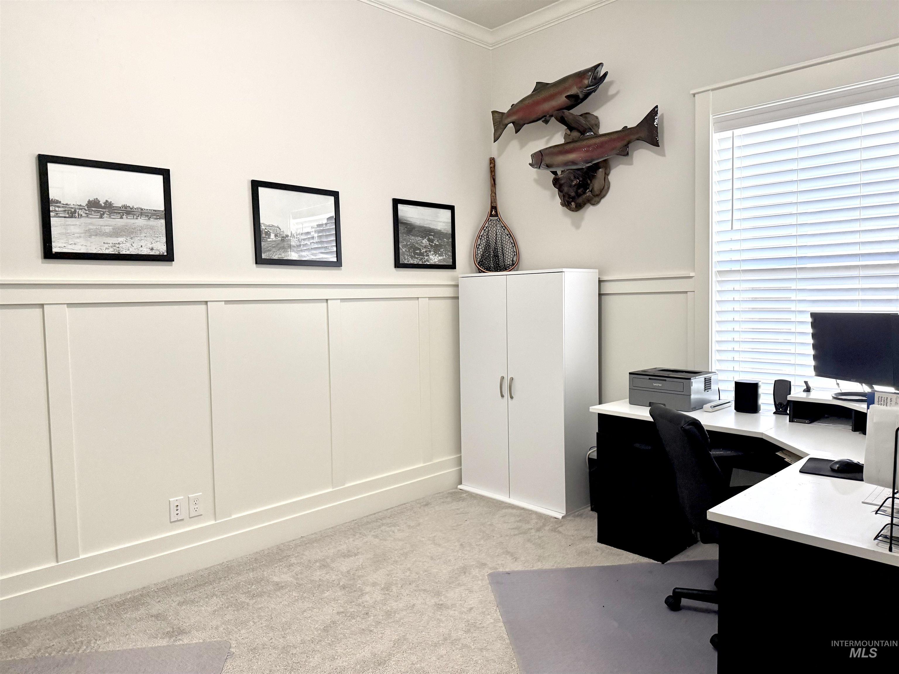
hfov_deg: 71.6
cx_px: 450
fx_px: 623
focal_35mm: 24
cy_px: 337
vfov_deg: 56.8
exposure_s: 1/120
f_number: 1.78
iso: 320
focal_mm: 6.76
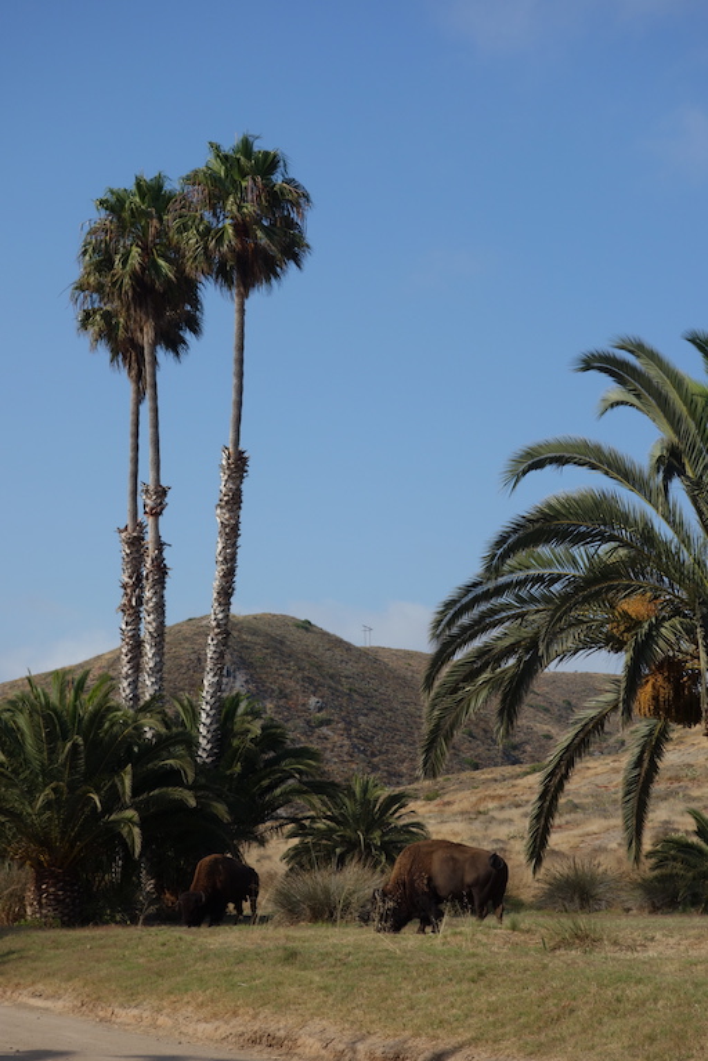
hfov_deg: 21.9
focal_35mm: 62
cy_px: 530
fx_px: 1829
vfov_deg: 32.4
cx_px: 354
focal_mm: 23.01
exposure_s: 1/640
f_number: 5.6
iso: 125
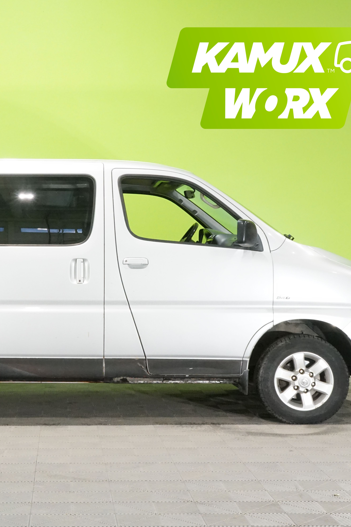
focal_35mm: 59
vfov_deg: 33.9
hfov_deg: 22.6
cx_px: 51
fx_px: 863
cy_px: 264
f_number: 20
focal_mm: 39
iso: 6400
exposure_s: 1/15
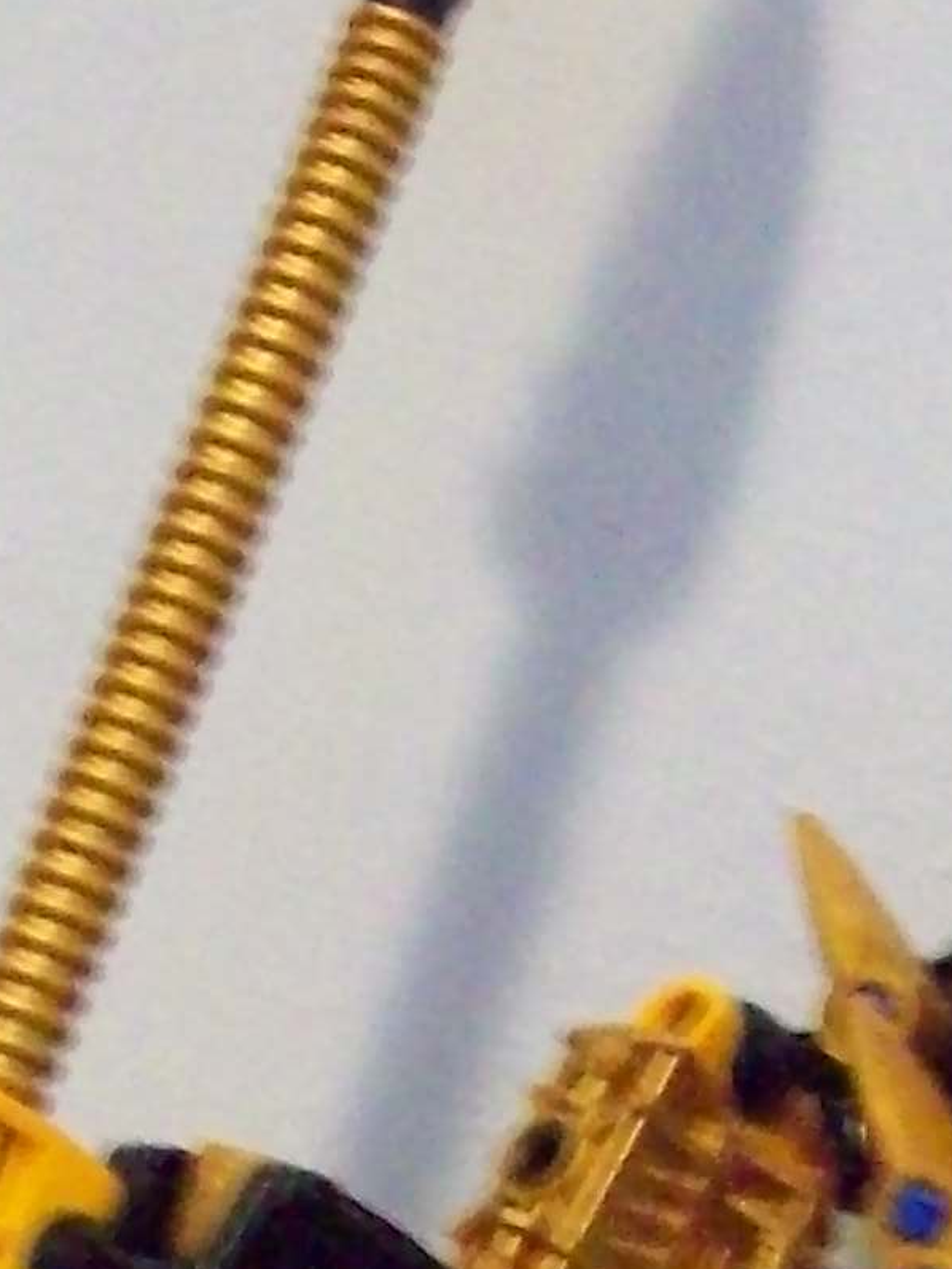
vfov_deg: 13.9
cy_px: 1533
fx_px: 5059
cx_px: 506
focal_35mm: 138
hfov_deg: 10.7
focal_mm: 6
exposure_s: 1/11.6
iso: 800
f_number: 2.7
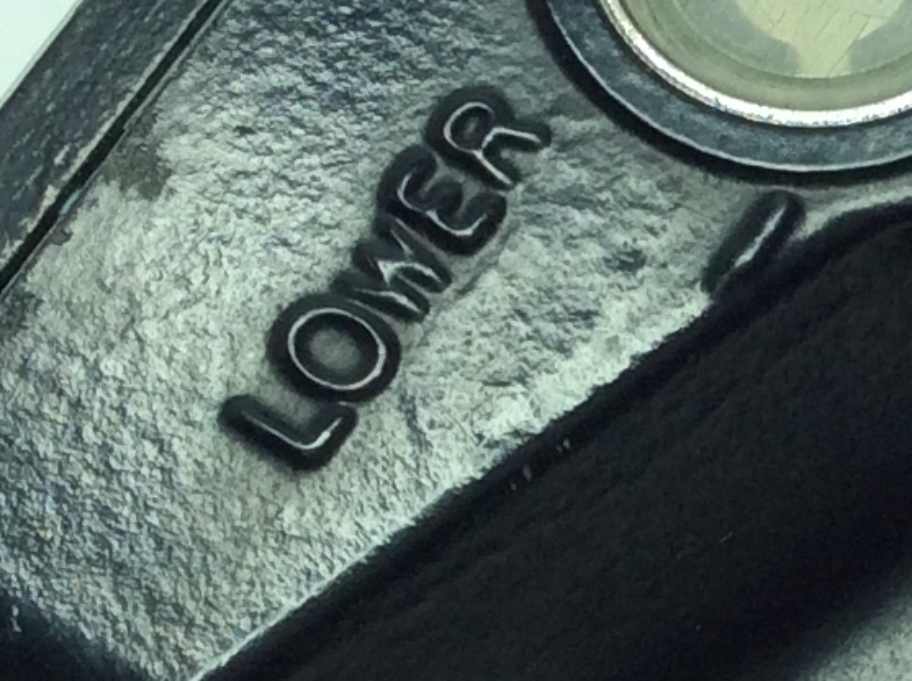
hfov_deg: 12.9
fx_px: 3920
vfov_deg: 9.9
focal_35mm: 149
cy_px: 470
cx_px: 1086
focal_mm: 3.3
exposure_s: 1/342
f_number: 2.4
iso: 32
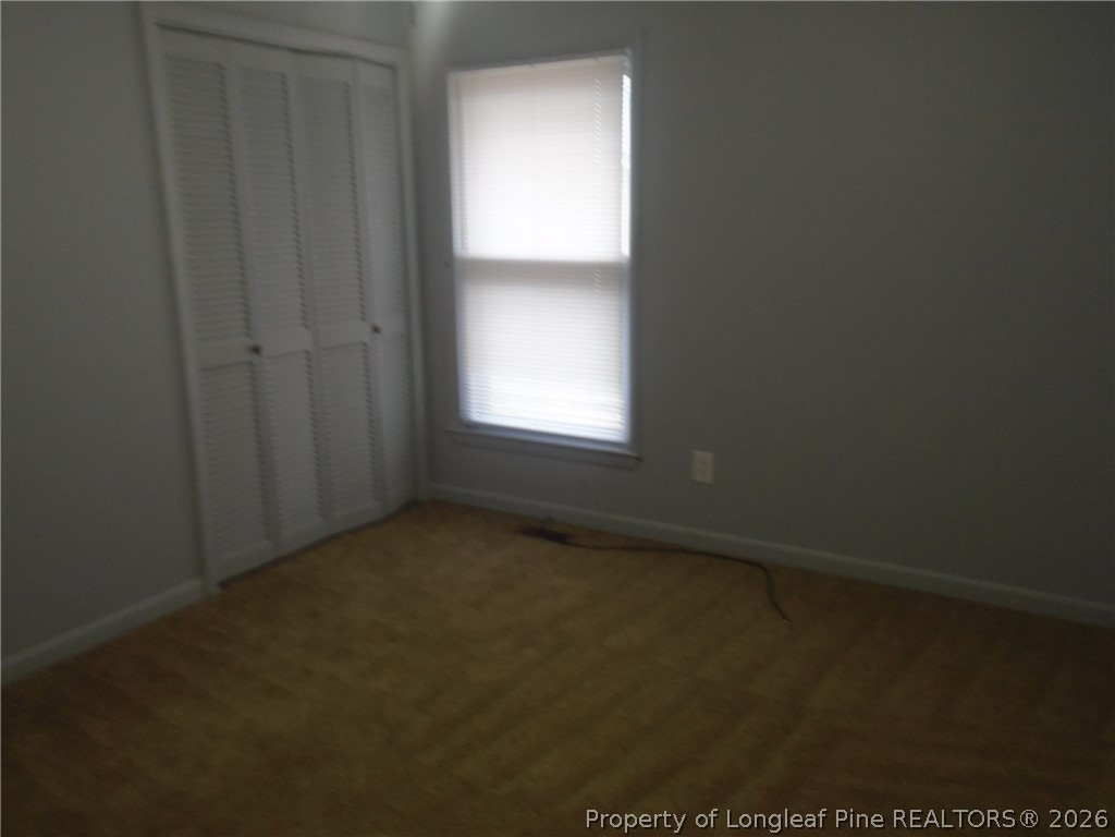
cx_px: 558
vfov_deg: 53.1
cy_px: 418
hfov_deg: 67.3
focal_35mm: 26
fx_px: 837
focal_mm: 4.6
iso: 160
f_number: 3.2
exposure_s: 1/30
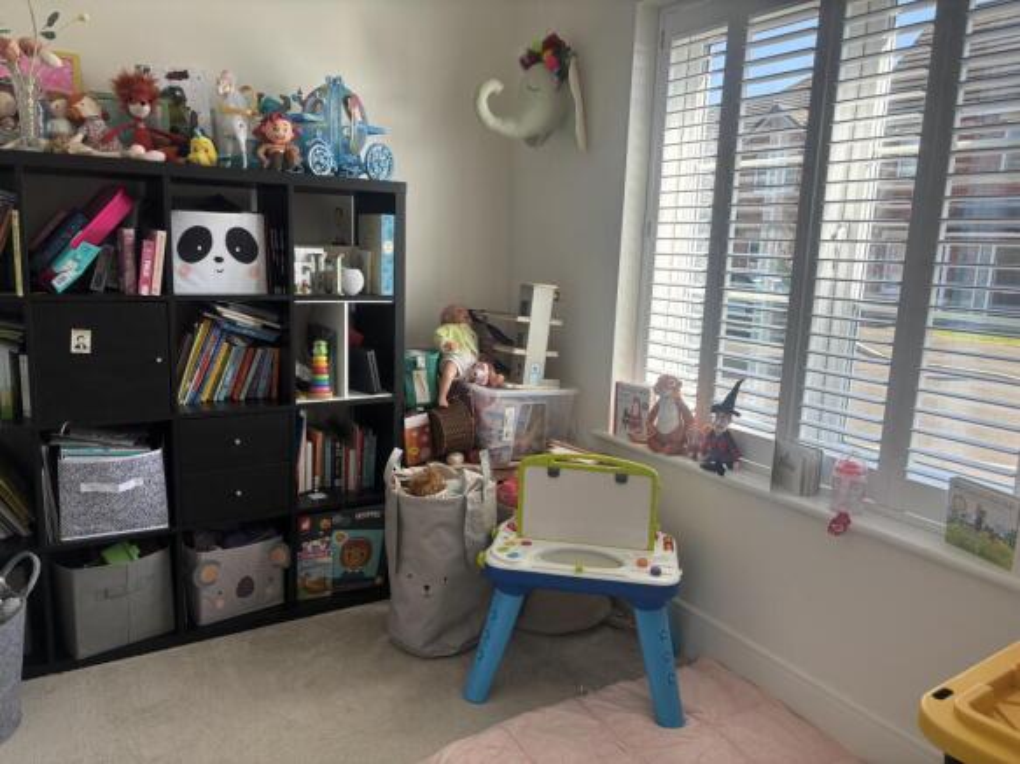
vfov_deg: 53.0
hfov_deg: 67.3
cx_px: 510
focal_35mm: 26
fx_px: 766
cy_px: 382
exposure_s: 1/237
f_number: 1.6
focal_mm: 5.96
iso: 40
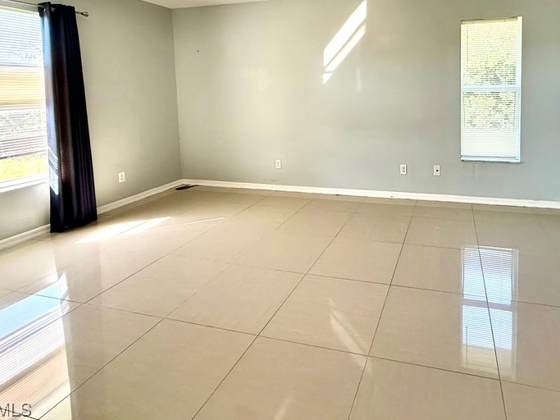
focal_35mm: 21
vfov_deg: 60.5
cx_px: 372
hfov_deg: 76.6
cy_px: 112
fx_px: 340
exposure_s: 1/120
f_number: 2.2
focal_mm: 2.22
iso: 200
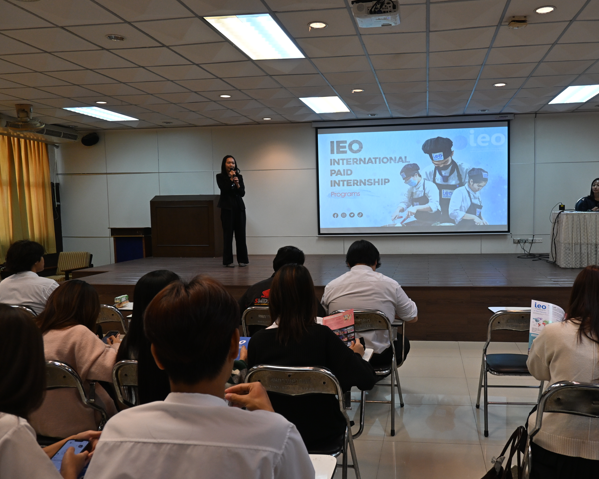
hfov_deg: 61.6
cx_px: 364
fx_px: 496
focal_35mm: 28
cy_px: 245
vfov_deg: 51.5
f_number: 4.5
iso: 640
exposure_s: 1/80
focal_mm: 16
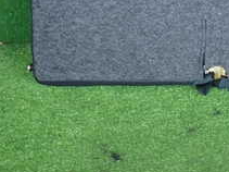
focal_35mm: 71
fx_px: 469
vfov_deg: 19.4
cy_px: -38
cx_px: 271
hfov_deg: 24.9
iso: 200
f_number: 2
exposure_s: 1/30
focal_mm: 4.5
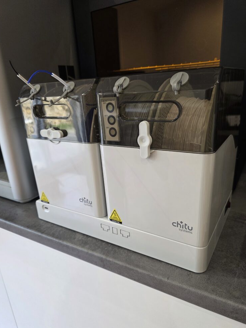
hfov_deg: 56.8
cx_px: 120
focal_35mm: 24
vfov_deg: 71.6
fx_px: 227
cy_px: 171
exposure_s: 1/100
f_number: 1.7
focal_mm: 6.3
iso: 250
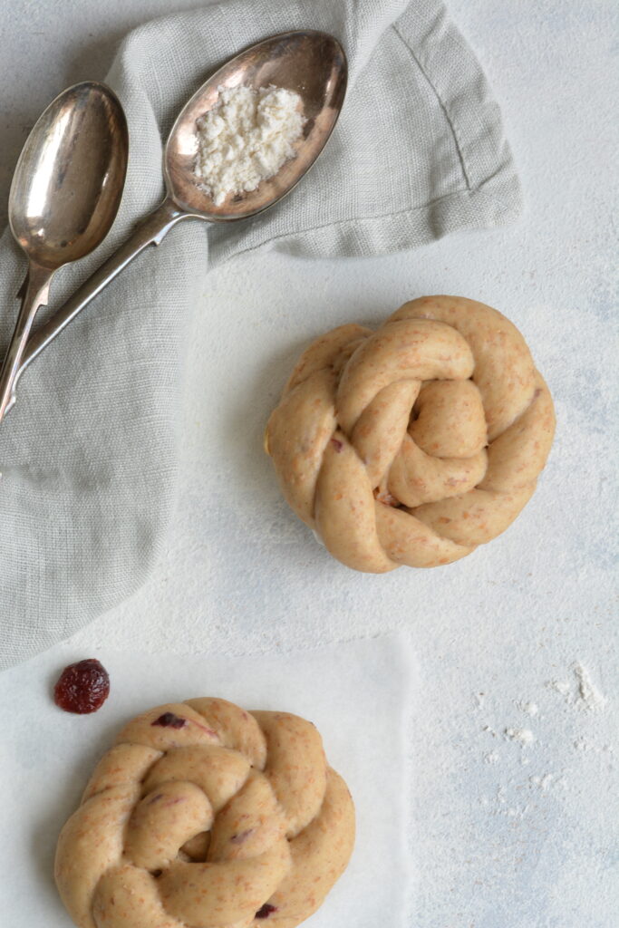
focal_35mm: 158
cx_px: 310
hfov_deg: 8.7
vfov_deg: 13.0
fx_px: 4060
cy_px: 464
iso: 200
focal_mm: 105
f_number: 11
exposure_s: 1/25
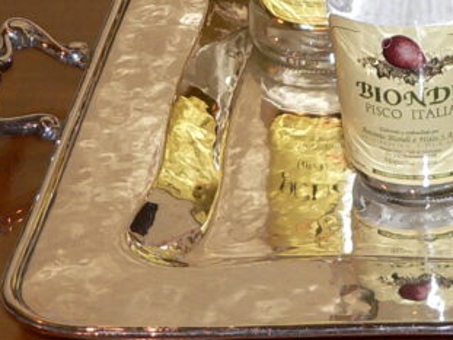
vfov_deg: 8.1
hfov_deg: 10.7
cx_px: 552
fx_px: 2368
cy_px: -47
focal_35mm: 181
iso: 100
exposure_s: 1/60
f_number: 2.8
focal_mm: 9.1
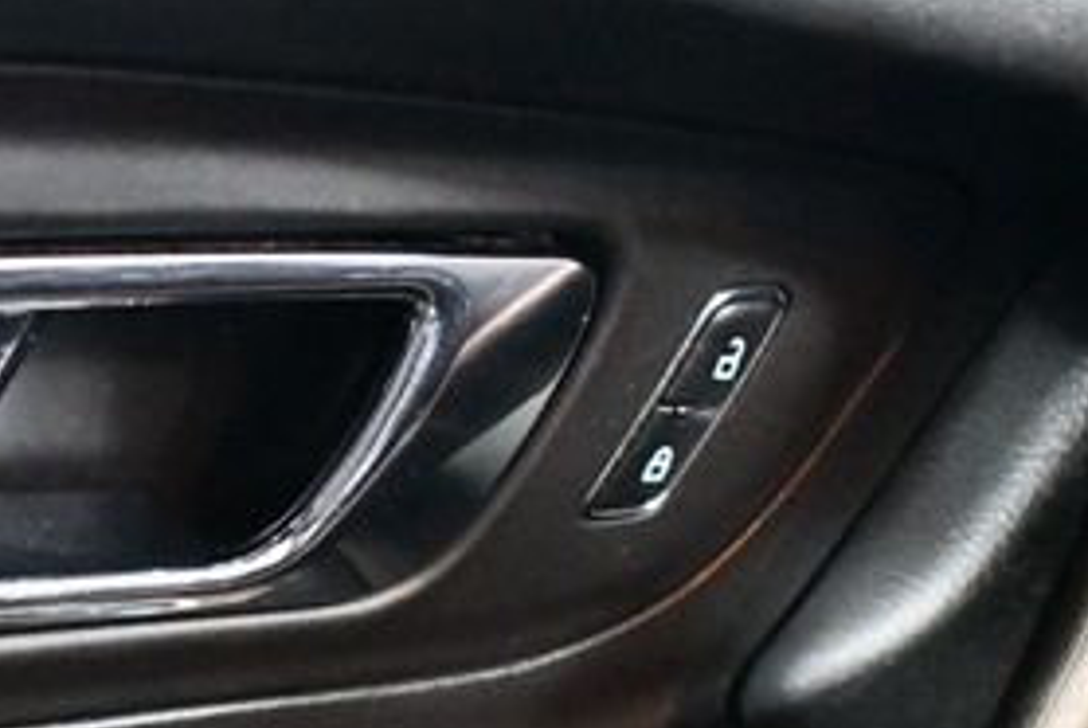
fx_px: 2511
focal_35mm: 83
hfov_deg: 24.1
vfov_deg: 16.0
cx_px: 247
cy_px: 814
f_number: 3.5
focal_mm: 18
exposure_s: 1/60
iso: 12800
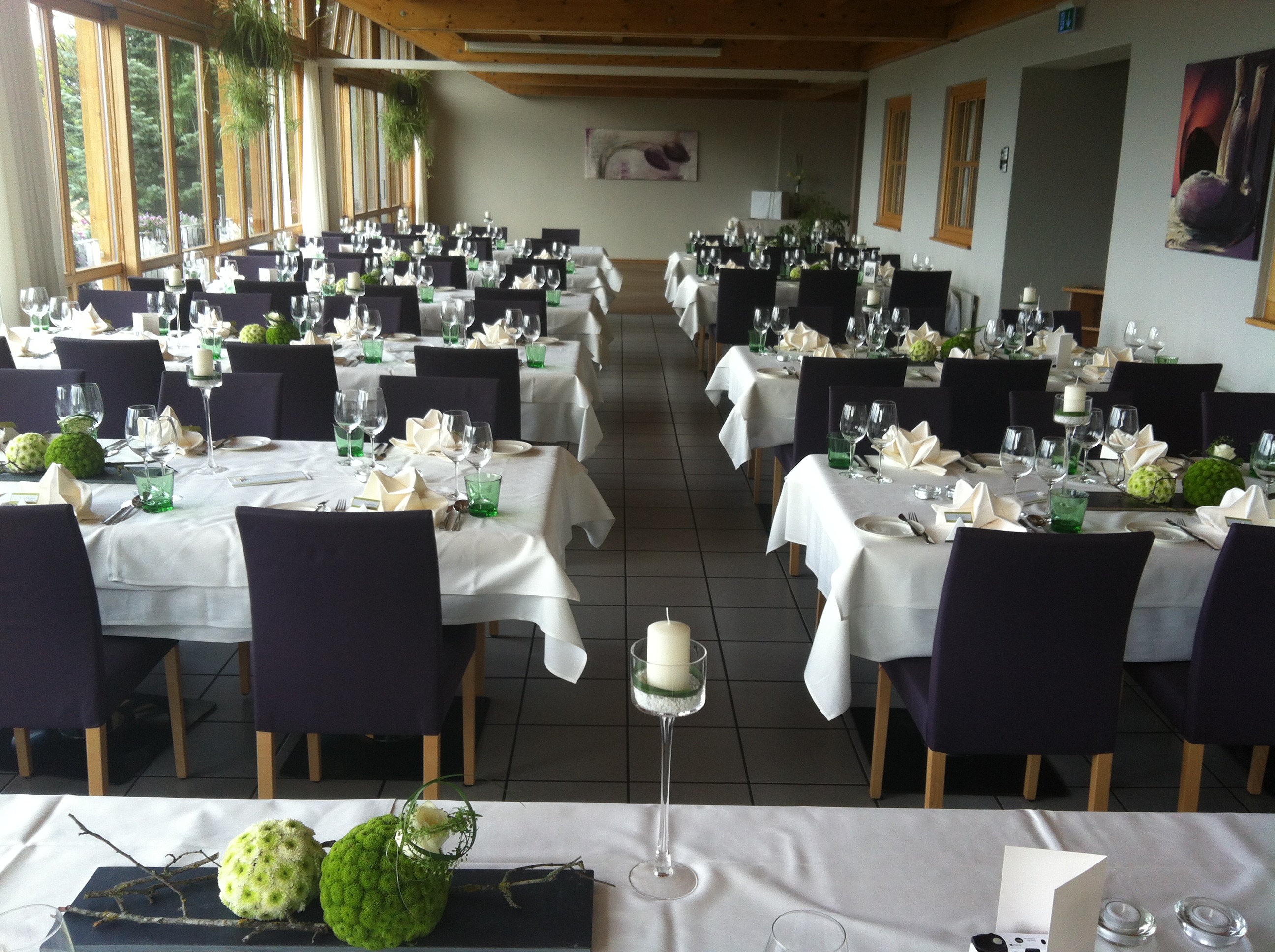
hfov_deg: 52.7
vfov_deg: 40.6
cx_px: 638
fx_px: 1287
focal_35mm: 35
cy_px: 476
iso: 80
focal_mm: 3.85
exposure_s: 1/60
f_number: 2.8
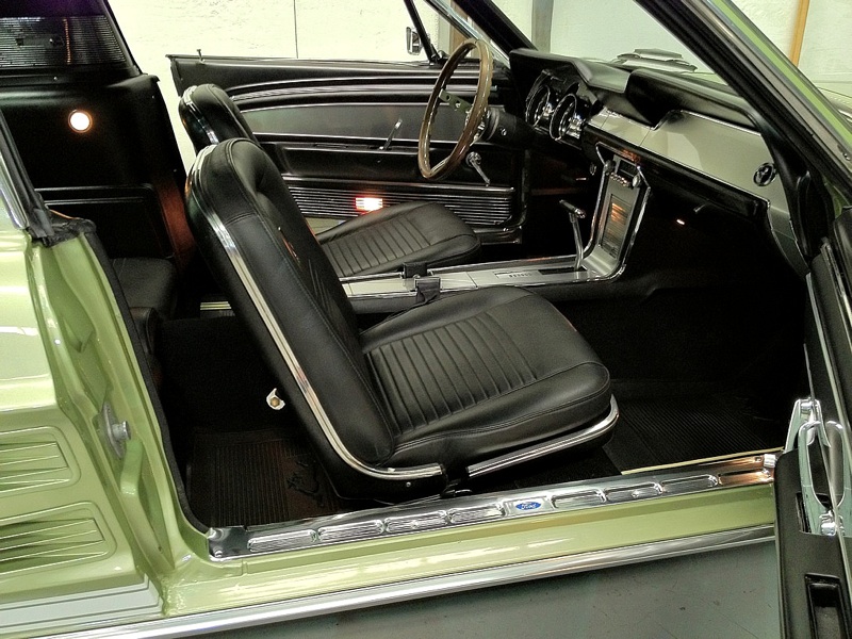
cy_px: 320
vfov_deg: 40.7
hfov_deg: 52.6
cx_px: 426
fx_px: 861
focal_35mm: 35
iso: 250
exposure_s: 1/20
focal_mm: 4.3
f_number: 2.4
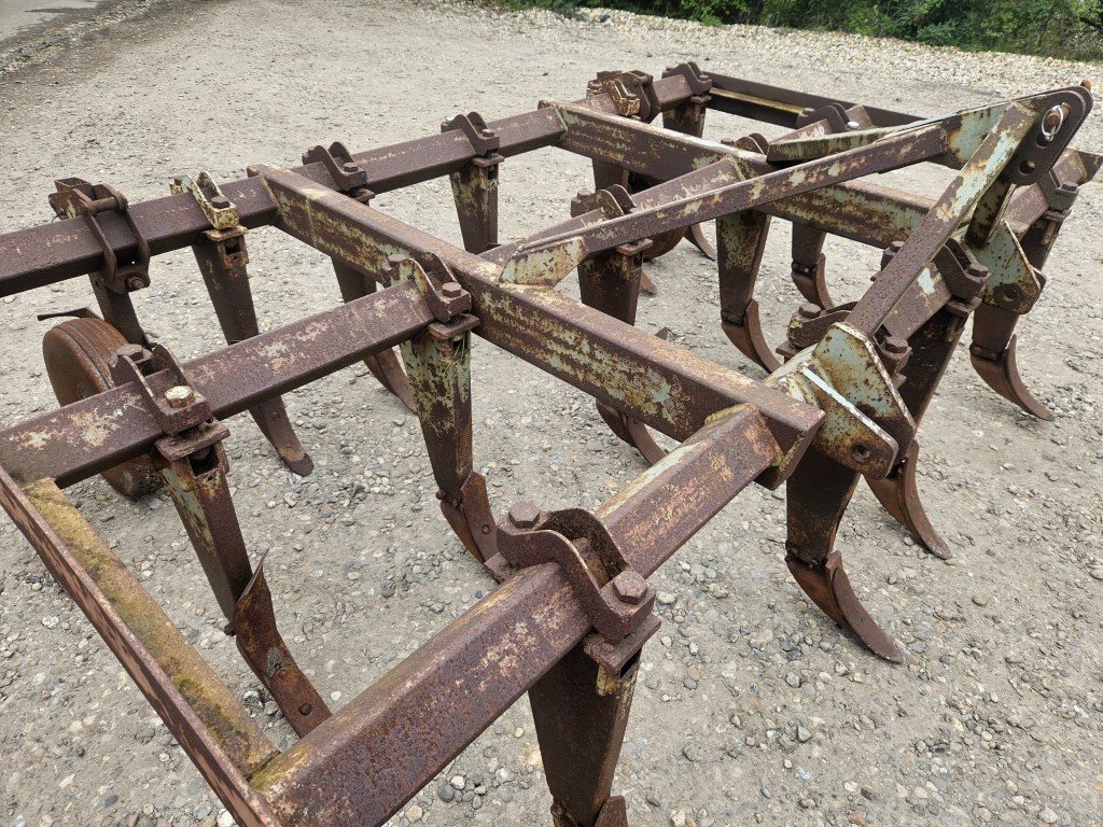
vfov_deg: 58.9
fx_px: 733
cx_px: 552
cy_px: 414
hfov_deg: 73.9
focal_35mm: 23
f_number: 1.8
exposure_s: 1/310
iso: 25
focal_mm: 5.4
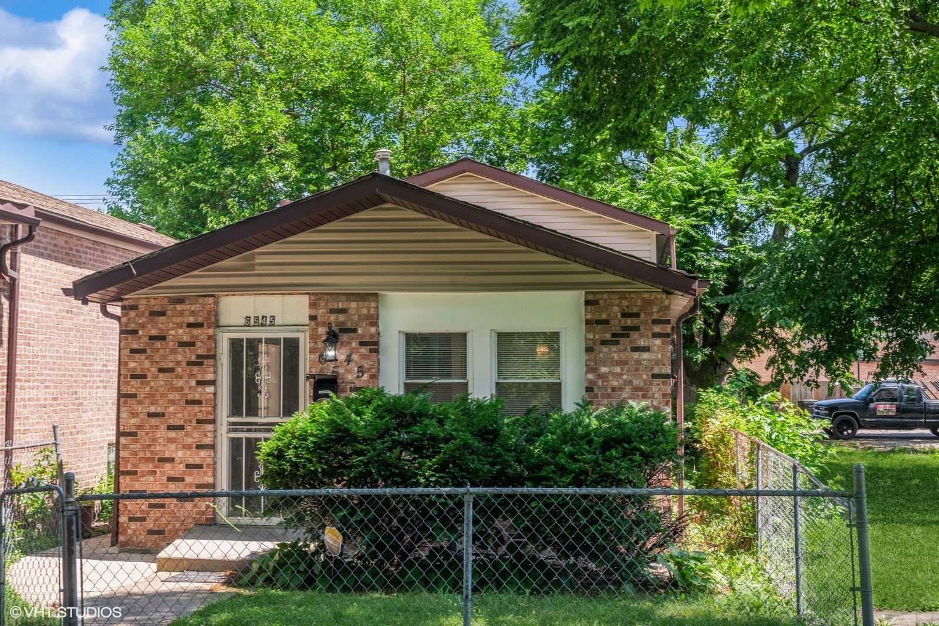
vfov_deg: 29.2
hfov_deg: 42.8
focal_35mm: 46
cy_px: 313
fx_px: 1200
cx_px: 470
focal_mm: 46
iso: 200
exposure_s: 1/30
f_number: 9
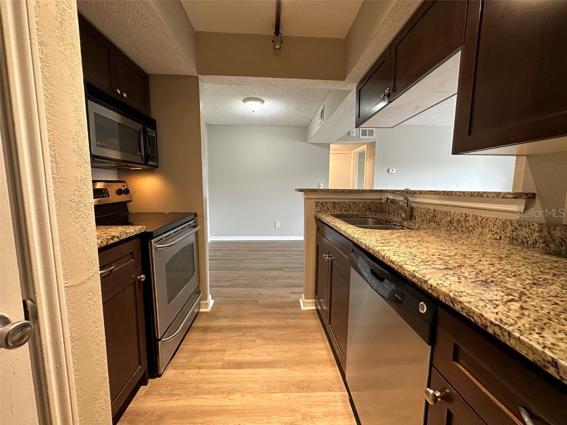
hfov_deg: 102.1
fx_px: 229
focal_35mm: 14
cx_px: 284
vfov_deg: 85.7
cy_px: 212
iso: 500
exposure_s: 1/60
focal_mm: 2.22
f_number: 2.2
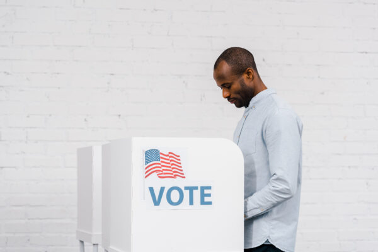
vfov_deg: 13.7
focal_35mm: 100
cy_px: 126
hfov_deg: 20.4
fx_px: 1050
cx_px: 189
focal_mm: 100
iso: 125
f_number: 4.5
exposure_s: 1/160
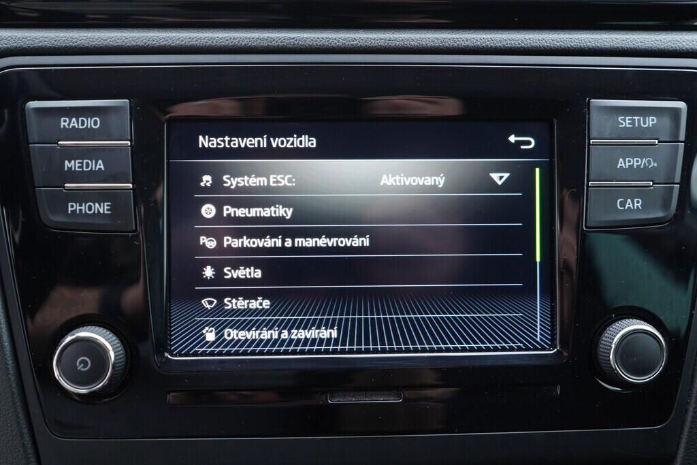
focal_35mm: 36
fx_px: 697
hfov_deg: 53.1
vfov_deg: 36.9
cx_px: 348
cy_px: 232
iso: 400
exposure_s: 1/40
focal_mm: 24
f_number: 2.8
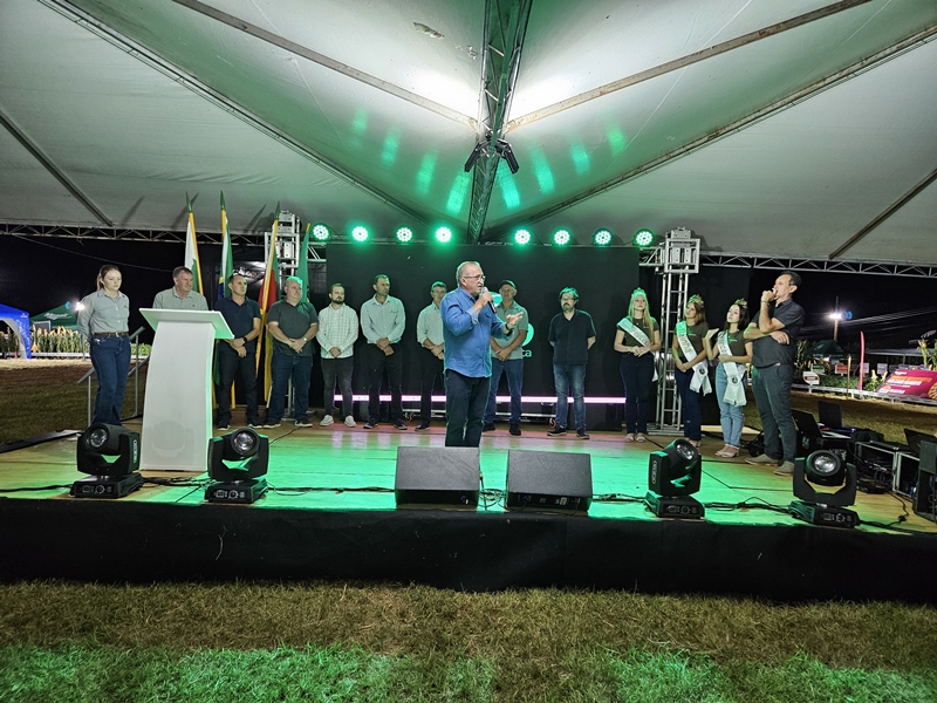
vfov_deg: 58.9
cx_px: 468
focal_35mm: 23
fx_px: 623
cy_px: 352
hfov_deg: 73.9
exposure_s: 1/60
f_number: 1.8
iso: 250
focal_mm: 5.4
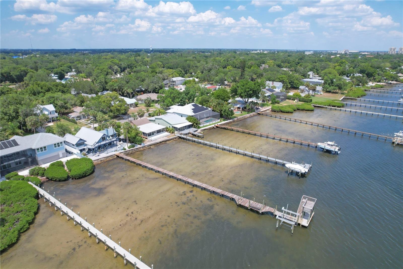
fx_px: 246
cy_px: 134
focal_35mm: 22
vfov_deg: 57.2
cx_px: 202
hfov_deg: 78.6
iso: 100
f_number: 2.8
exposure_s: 1/1600
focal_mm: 8.38
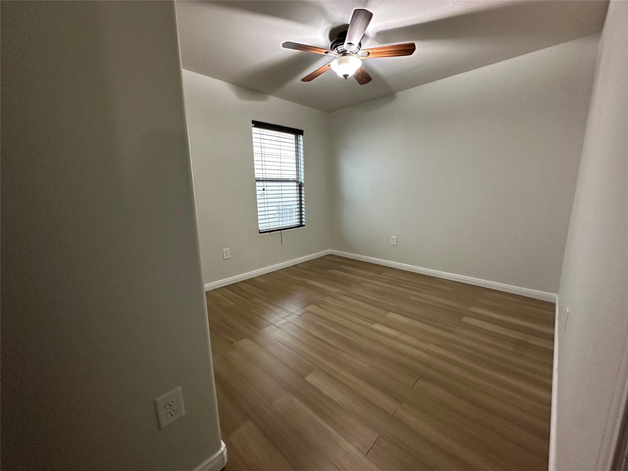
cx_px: 314
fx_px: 254
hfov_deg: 102.1
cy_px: 236
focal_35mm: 14
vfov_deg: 85.7
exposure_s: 1/60
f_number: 2.2
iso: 320
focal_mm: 2.22
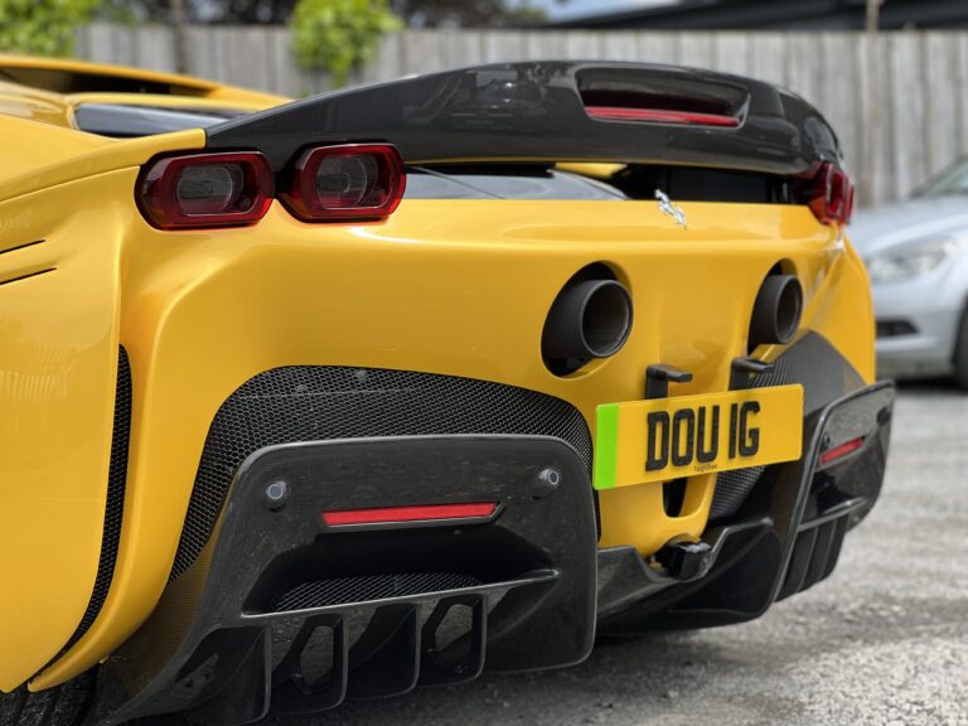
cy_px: 363
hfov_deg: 25.3
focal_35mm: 77
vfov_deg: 19.1
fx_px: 2153
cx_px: 484
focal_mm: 9
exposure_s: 1/361
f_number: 2.8
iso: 32
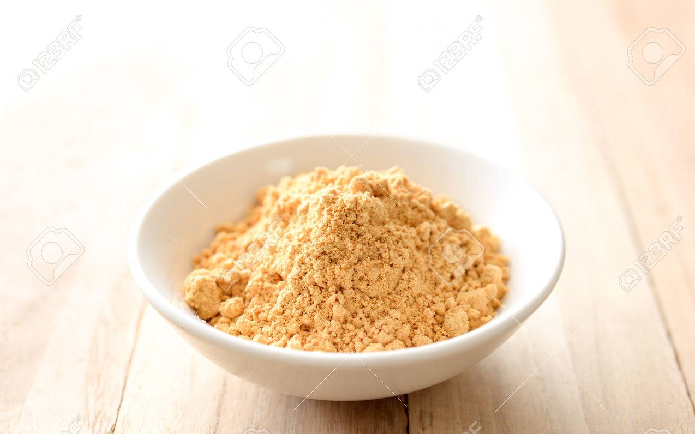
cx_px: 351
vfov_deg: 24.9
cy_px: 234
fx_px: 985
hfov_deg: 38.9
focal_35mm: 52
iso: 200
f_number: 5.6
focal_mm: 50
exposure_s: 1/160
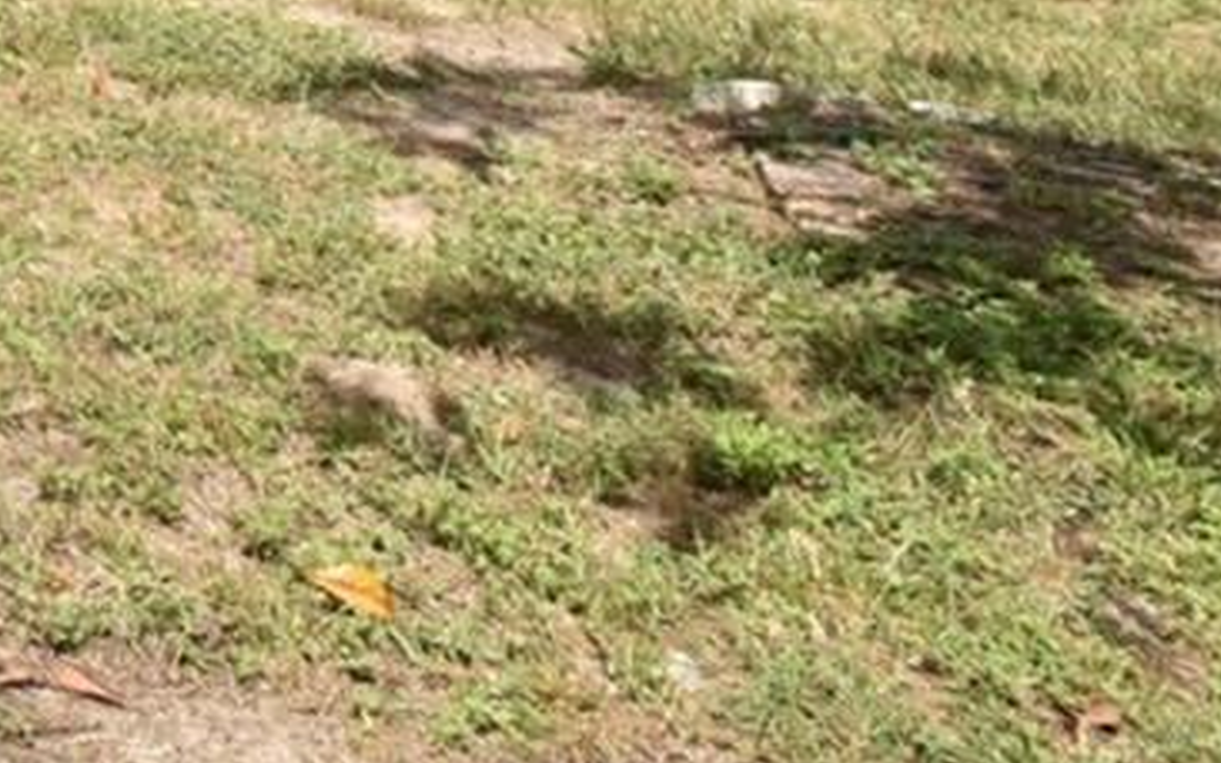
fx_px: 2229
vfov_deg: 14.1
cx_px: -997
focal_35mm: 67
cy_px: -1007
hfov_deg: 20.8
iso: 320
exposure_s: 1/400
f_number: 10
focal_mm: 10
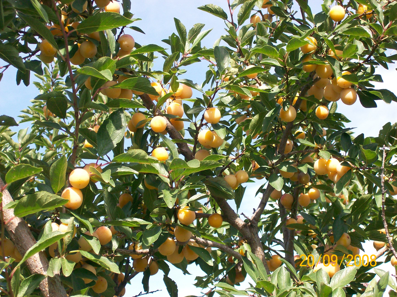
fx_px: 997
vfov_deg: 17.0
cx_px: 198
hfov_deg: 22.5
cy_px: 148
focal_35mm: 87
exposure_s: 1/275
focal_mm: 14.3
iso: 80
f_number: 4.3
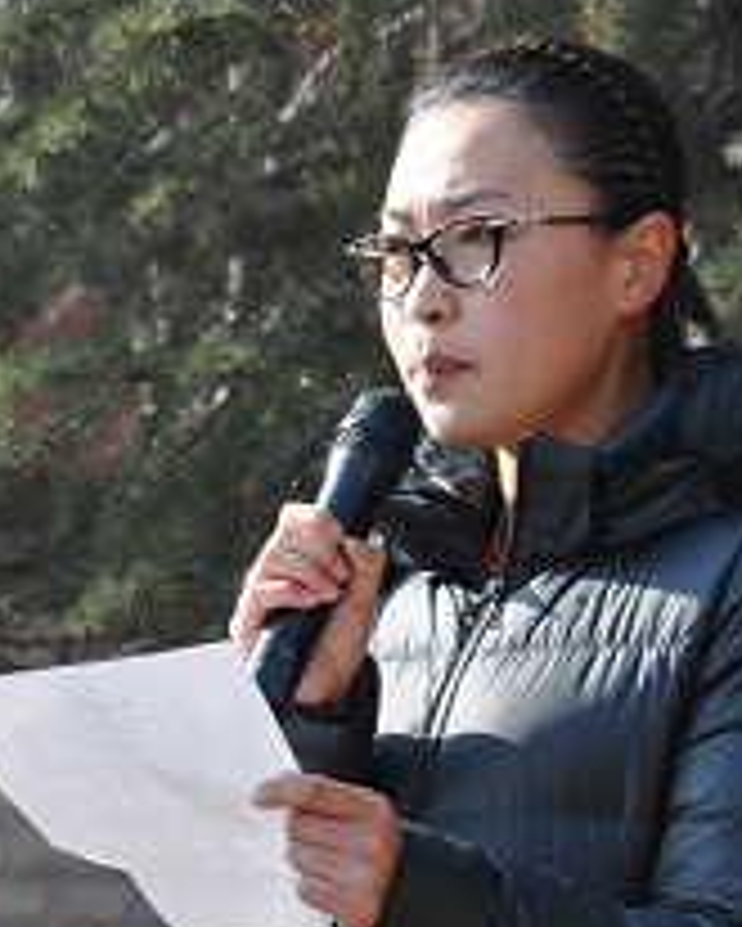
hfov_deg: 6.5
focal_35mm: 238
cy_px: 806
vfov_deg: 8.1
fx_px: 6528
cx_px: 535
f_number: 7.1
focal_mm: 58
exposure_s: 1/200
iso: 200
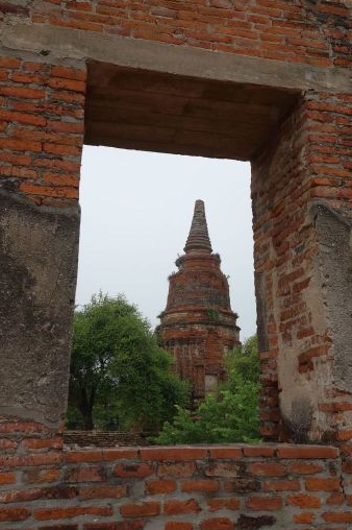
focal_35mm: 39
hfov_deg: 34.1
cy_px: 252
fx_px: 573
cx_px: 193
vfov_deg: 49.6
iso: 125
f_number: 5.6
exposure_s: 1/500
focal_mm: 12.32
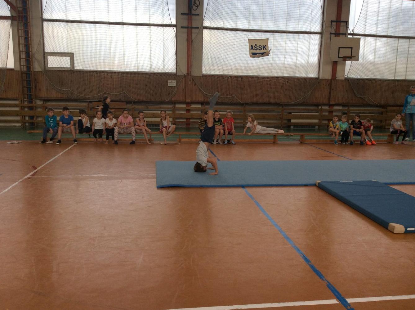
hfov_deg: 56.9
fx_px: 383
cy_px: 155
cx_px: 208
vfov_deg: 44.0
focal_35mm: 32
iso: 32
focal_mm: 3.3
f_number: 2.4
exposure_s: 1/100
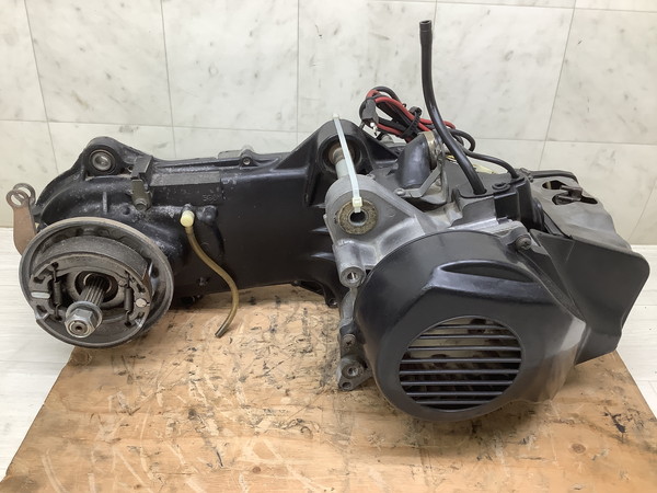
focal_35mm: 31
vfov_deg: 45.4
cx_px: 328
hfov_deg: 58.4
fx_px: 588
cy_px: 246
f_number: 2.4
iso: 64
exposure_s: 1/60
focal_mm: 3.3
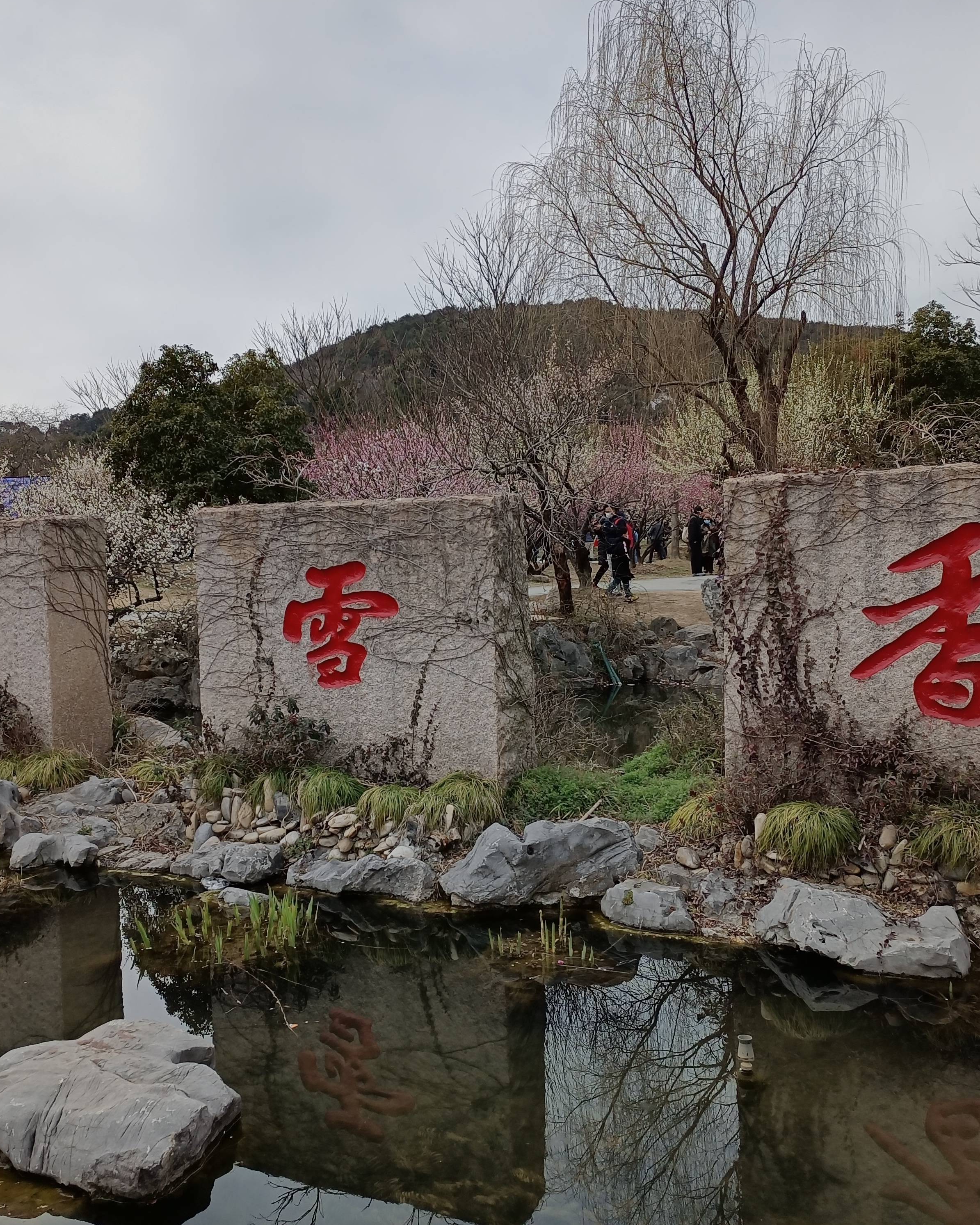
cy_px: 611
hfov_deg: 43.3
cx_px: 423
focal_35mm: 34
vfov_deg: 52.8
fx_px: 1233
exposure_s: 1/1220
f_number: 1.8
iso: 105
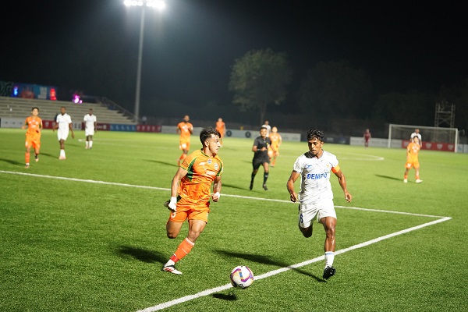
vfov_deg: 19.5
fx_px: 910
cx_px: 234
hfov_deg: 28.8
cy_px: 156
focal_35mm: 70
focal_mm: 70
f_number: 2.8
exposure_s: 1/1250
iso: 6400
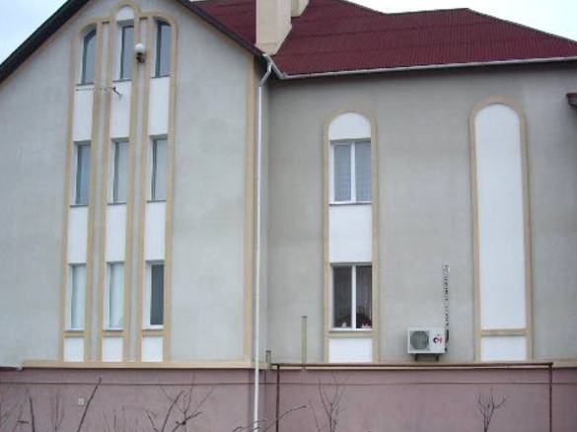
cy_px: 264
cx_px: 331
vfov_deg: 27.9
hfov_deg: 36.8
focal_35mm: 52
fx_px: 866
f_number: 2.7
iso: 100
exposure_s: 1/100
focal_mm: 6.2
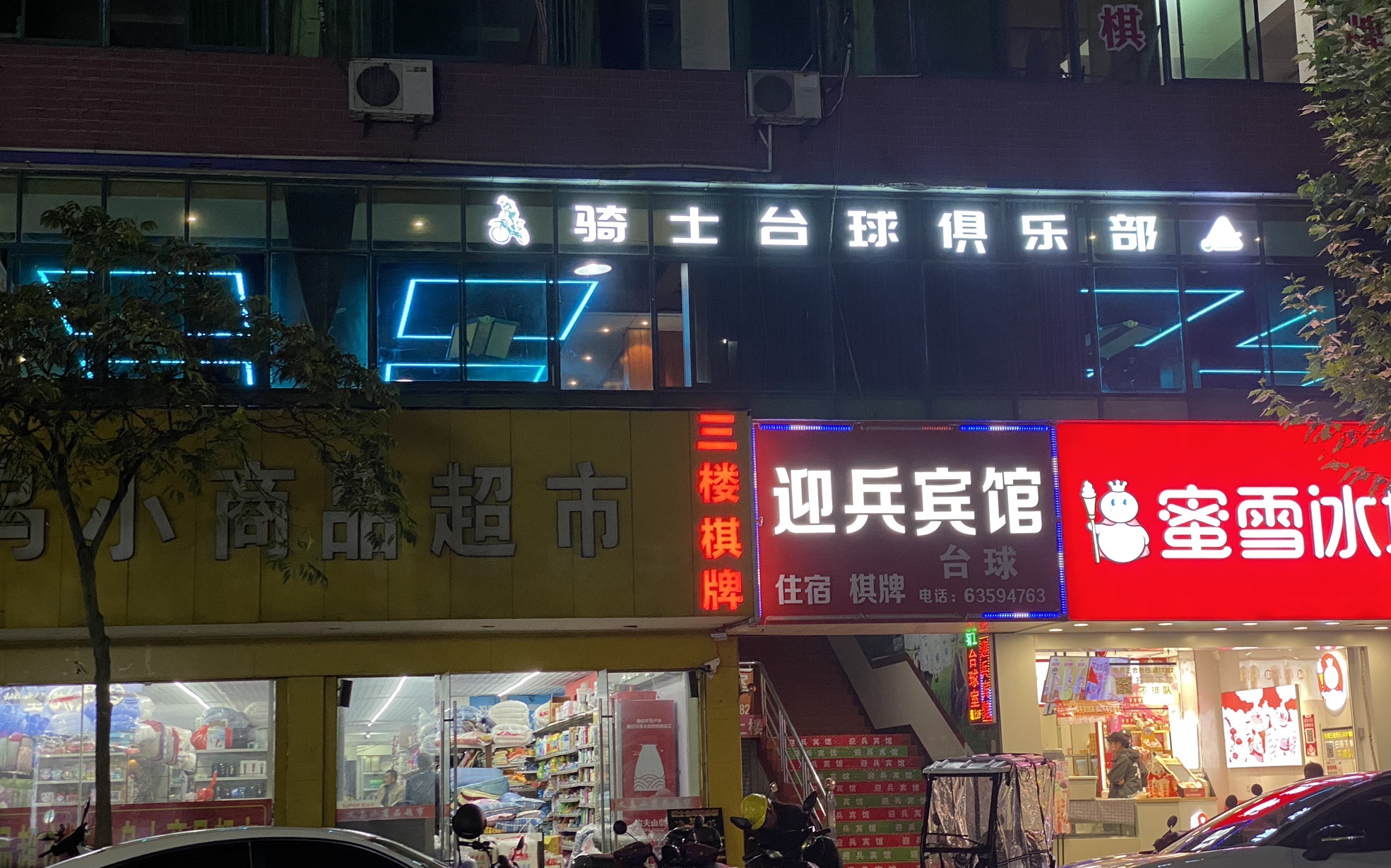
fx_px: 2123
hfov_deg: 36.3
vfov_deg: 23.1
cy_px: 412
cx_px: 703
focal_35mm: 56
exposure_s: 1/50
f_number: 2
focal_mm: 6
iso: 125
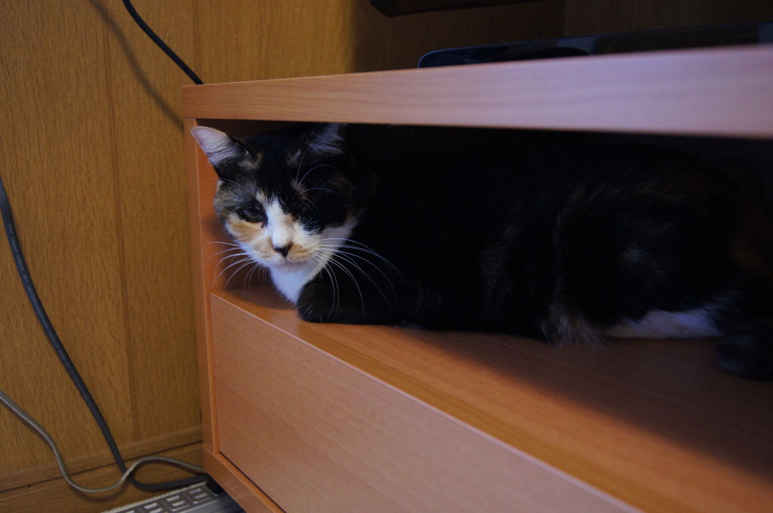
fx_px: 772
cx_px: 386
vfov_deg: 36.8
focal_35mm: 36
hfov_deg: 53.2
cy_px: 256
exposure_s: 1/40
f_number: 4
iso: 1250
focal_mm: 24
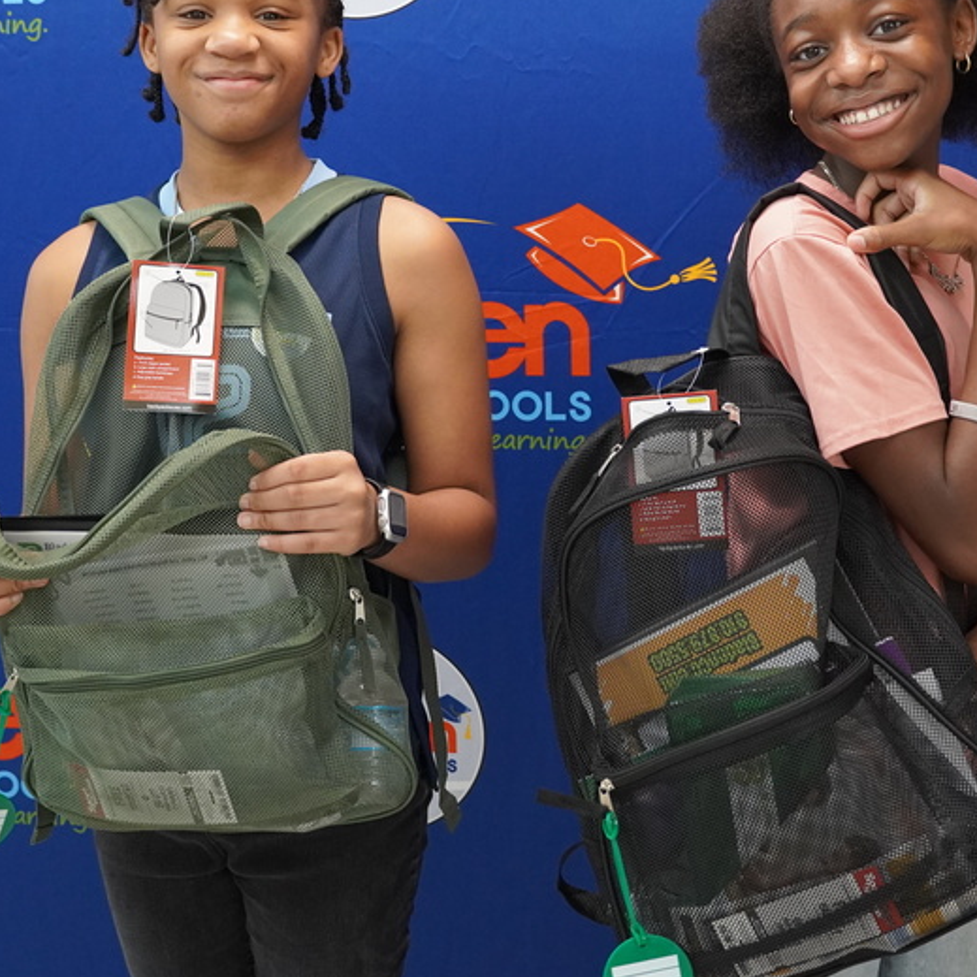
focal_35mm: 63
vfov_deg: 27.3
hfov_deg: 27.3
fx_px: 2007
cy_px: 368
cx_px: 561
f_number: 4
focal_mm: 25
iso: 2000
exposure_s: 1/160
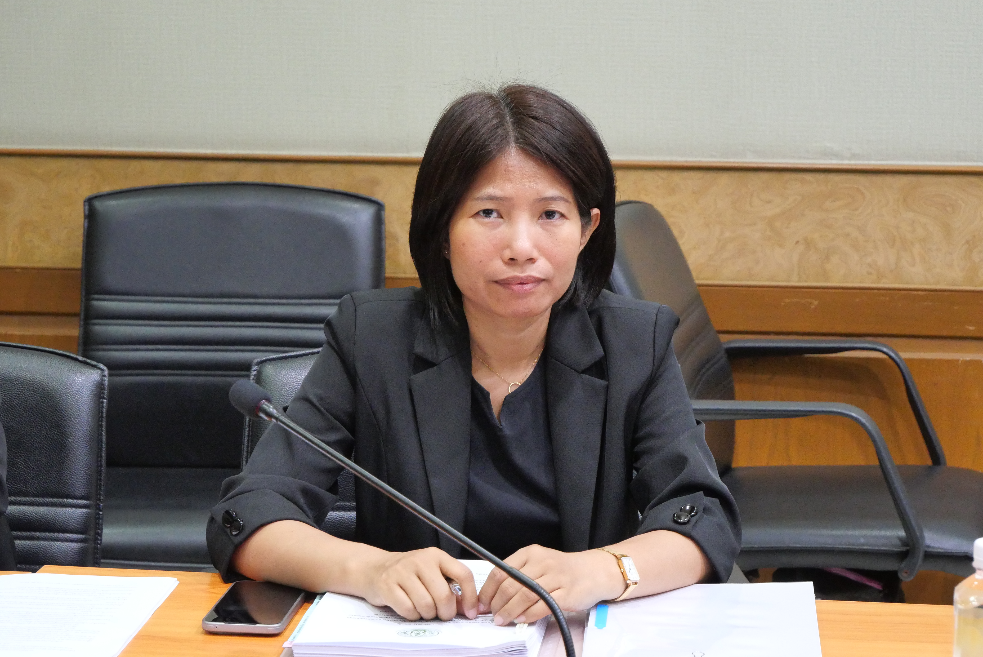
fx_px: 2814
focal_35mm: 103
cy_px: 328
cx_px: 492
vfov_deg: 13.3
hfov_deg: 19.8
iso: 3200
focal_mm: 50
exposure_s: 1/30
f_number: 5.6
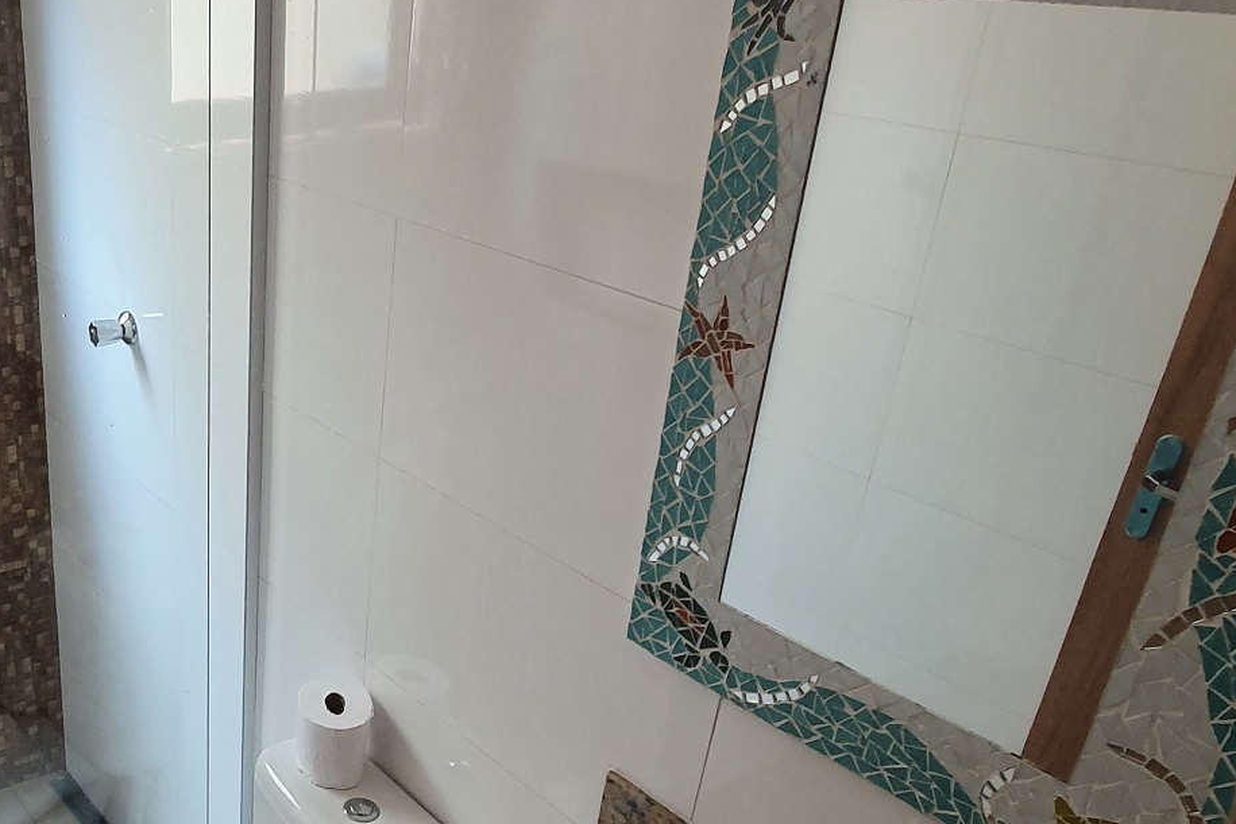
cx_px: 233
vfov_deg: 38.5
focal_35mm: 34
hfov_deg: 52.0
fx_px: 1167
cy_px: 543
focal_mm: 1.8
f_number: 2.2
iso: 100
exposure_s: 1/60
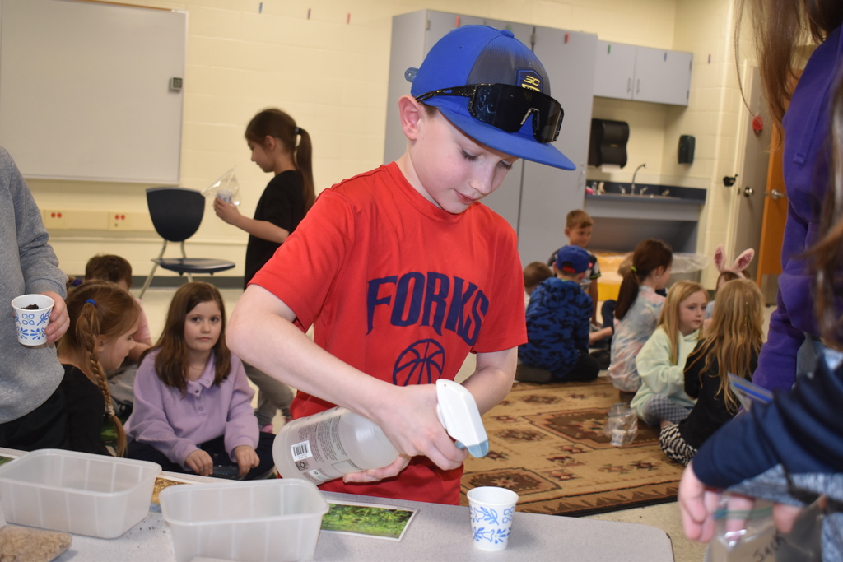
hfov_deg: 46.4
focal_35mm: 42
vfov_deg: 31.9
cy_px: 281
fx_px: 984
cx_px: 422
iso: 800
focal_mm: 28
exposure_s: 1/100
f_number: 5
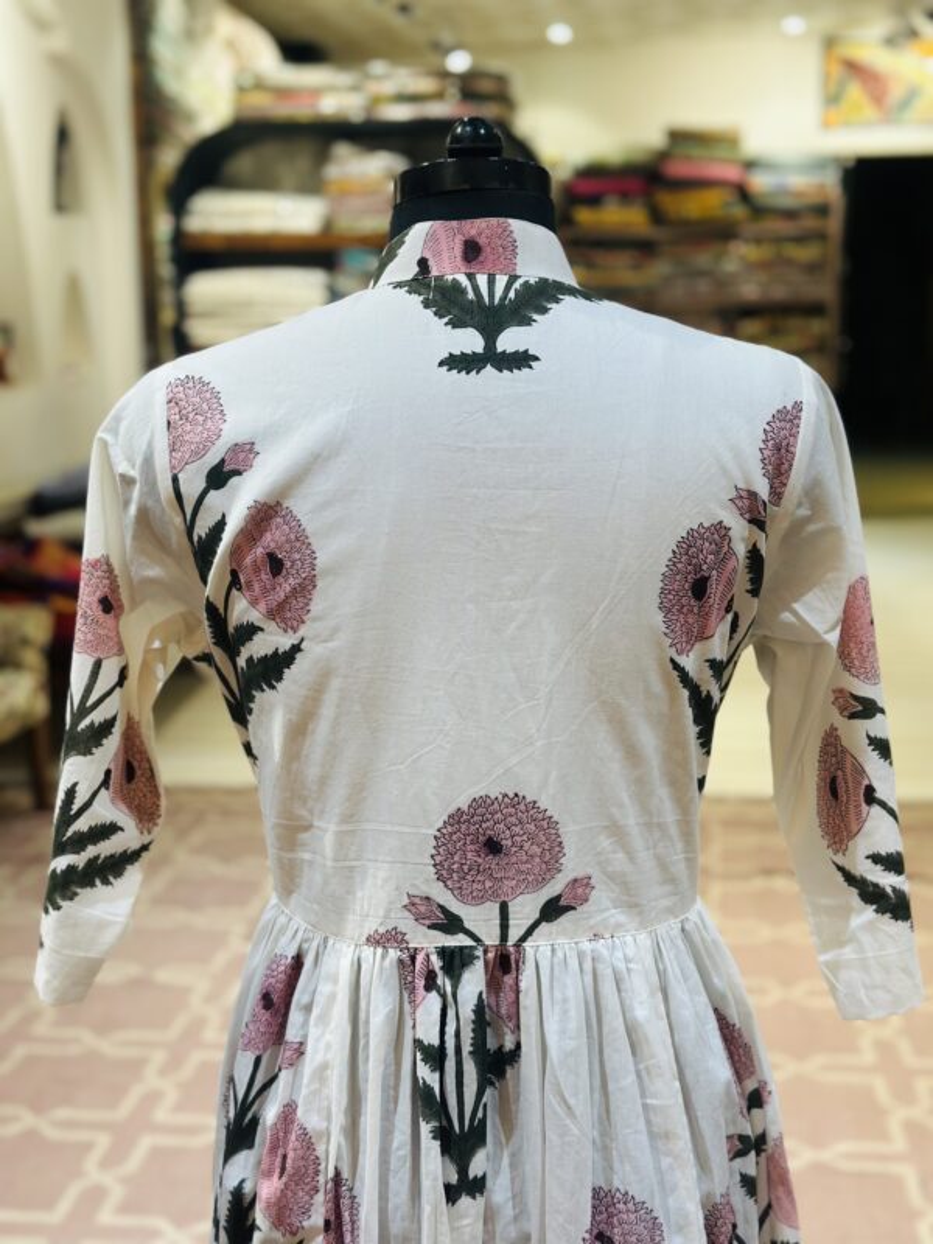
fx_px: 1725
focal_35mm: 48
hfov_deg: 30.3
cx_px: 466
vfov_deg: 39.7
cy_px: 622
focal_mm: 6.86
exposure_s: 1/100
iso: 100
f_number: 1.78
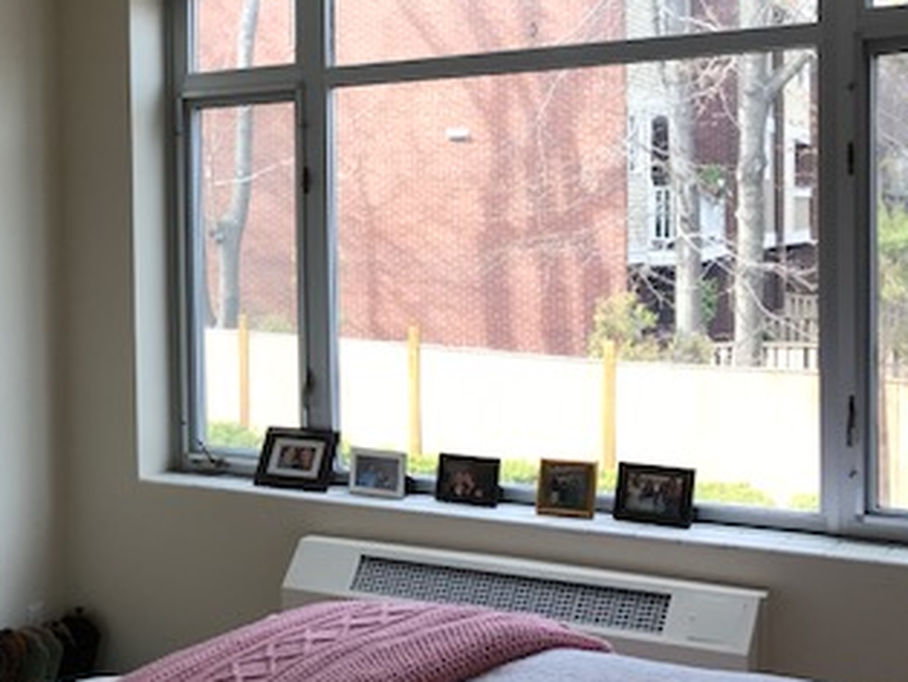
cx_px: 72
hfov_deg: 32.0
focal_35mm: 57
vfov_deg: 25.7
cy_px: 286
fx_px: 1496
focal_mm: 3.99
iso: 20
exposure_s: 1/120
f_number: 1.8
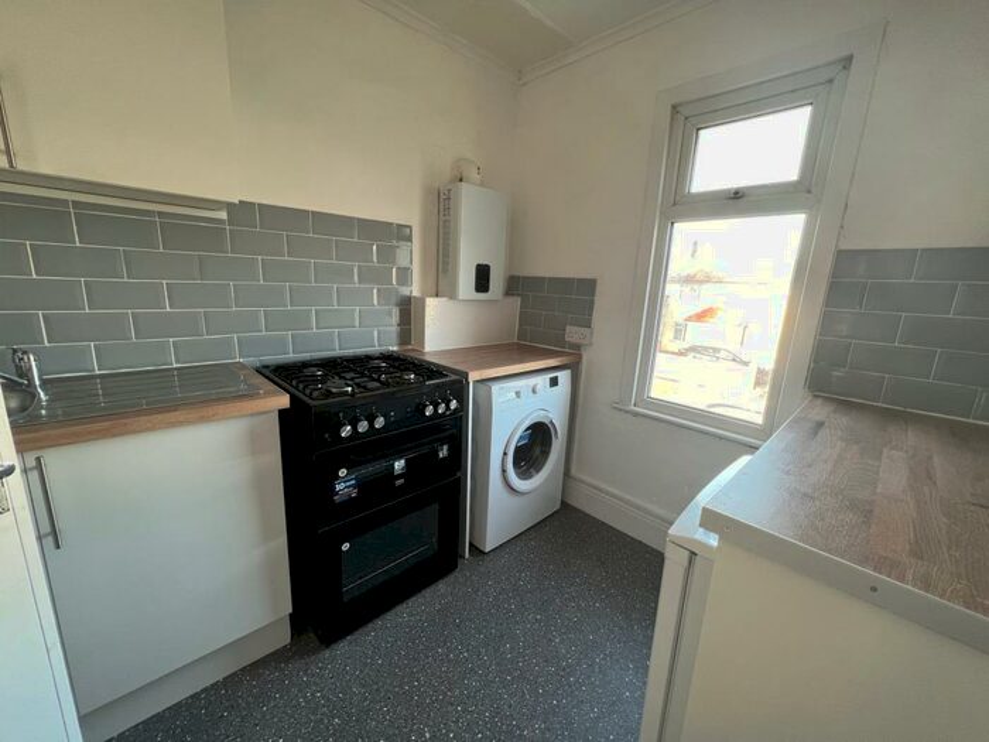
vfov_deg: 89.9
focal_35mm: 13
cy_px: 371
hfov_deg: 106.2
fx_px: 371
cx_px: 494
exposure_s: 1/99
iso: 125
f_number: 1.8
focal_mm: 1.57
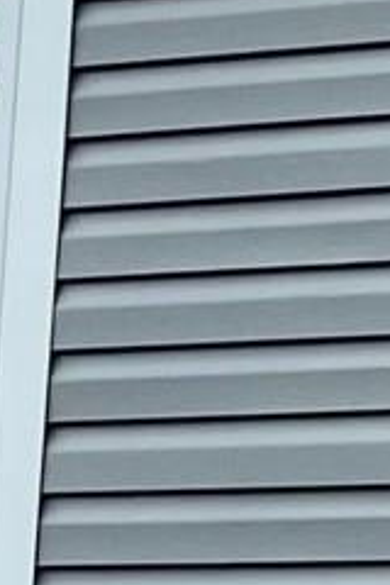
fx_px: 3753
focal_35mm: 231
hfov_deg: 5.3
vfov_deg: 8.9
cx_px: 1467
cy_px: 434
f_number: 1.6
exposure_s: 1/5076
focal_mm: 5.1
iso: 50
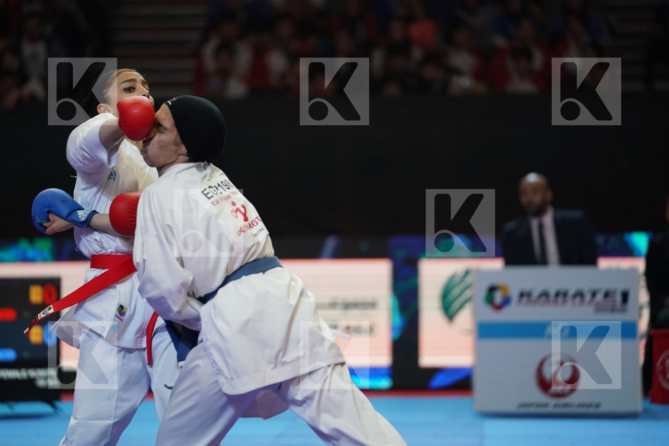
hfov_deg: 12.5
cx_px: 334
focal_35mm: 164
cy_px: 223
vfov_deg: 8.4
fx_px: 3047
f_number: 2.8
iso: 4000
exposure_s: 1/1000
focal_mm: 164
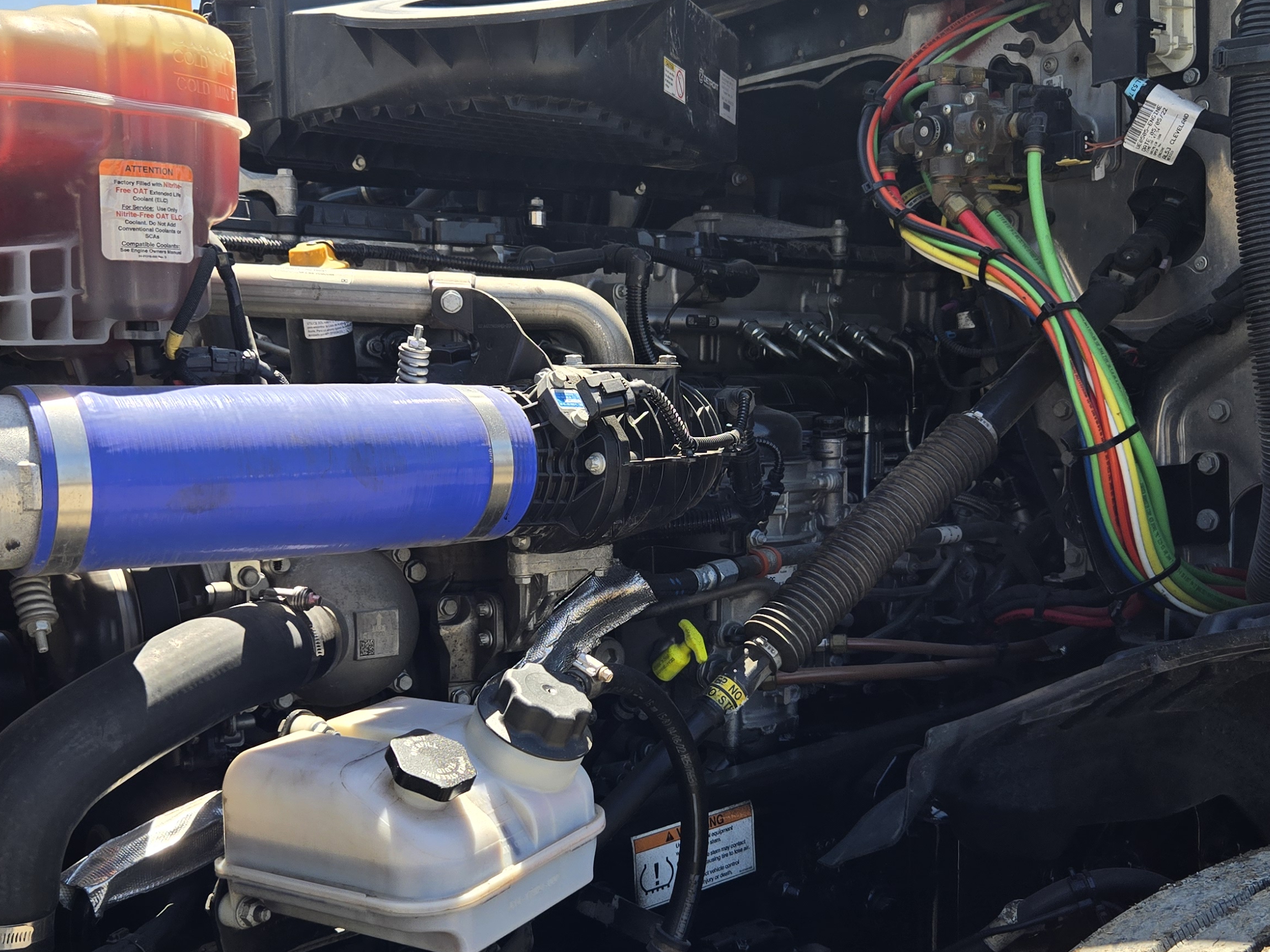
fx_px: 1468
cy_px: 546
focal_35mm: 40
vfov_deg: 35.9
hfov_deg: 46.8
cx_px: 587
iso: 25
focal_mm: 5.4
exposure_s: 1/765
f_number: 1.8
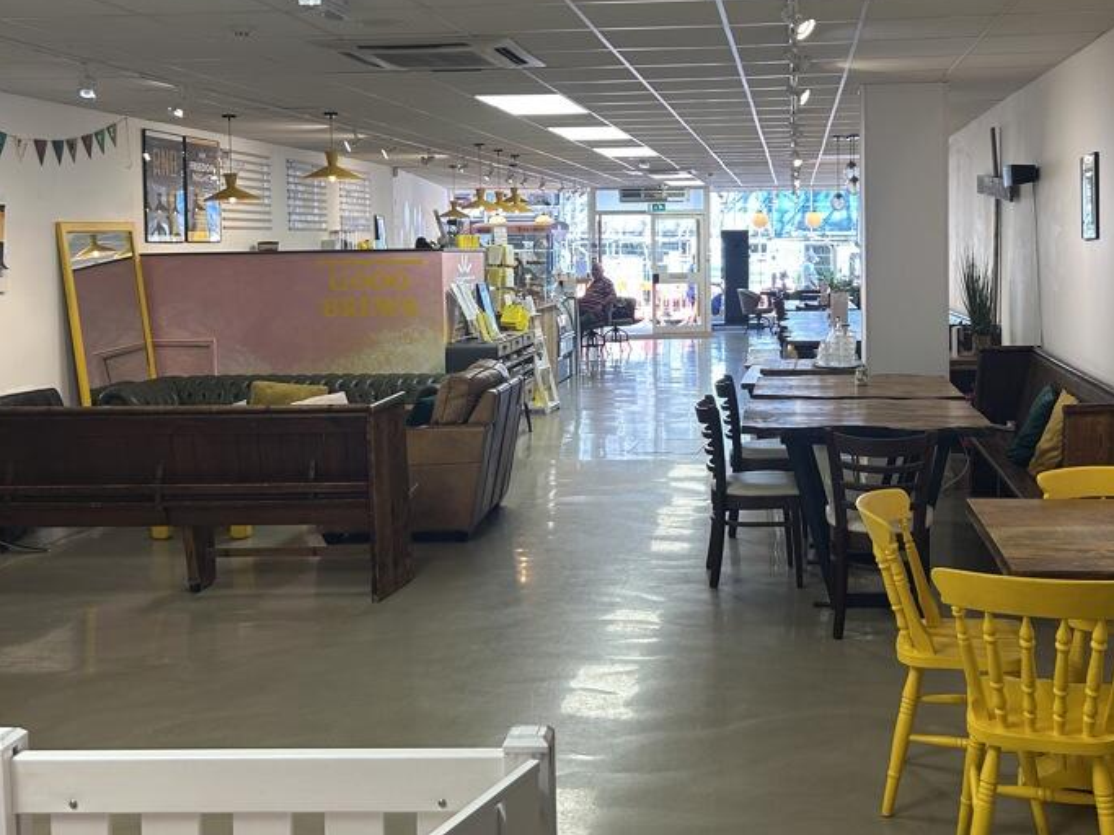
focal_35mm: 39
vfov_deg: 36.5
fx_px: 1255
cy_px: 290
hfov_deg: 47.5
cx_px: 690
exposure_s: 1/100
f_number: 1.5
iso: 64
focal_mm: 5.7
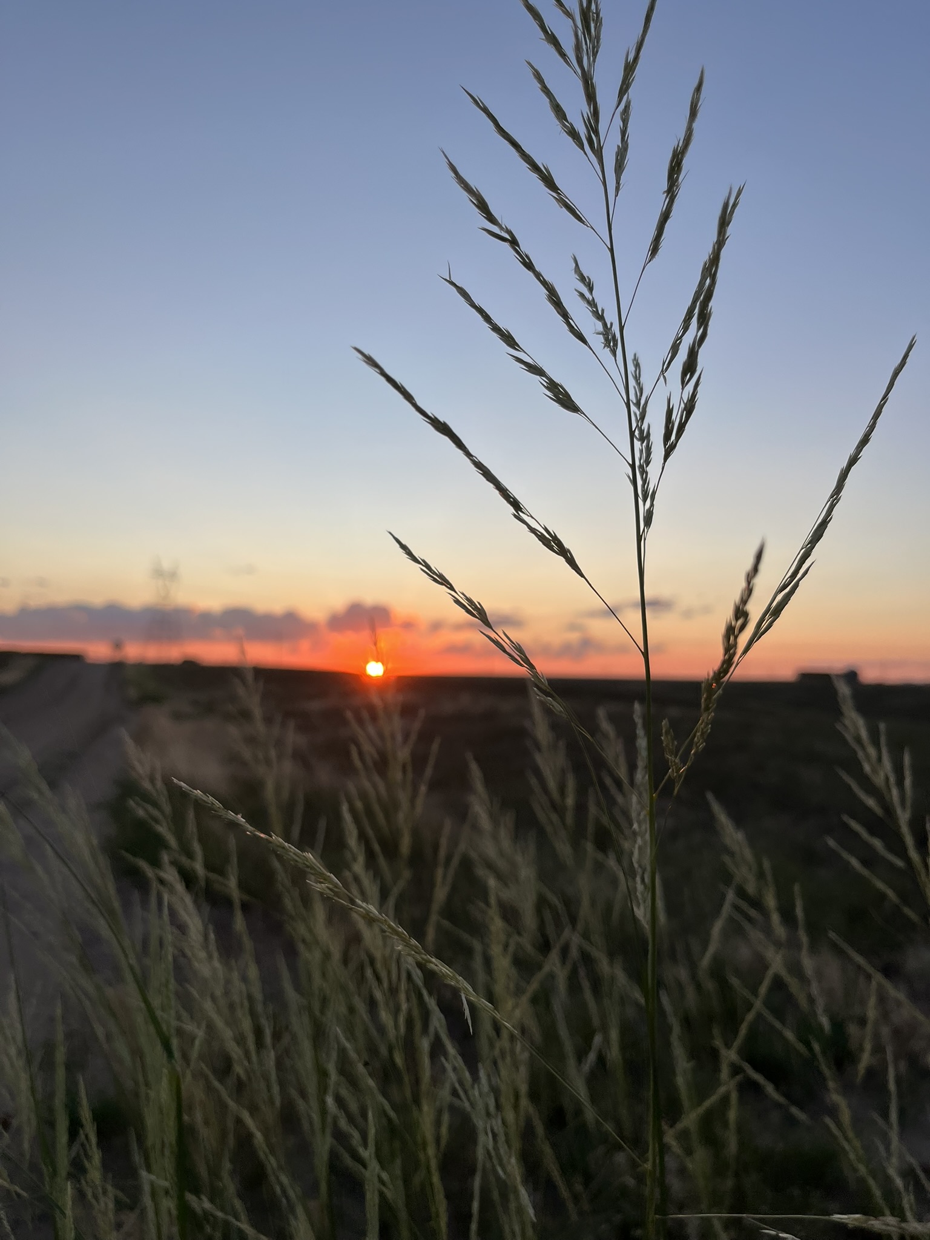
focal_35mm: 26
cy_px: 620
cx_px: 465
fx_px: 931
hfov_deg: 53.1
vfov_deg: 67.3
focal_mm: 5.1
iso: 50
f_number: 1.6
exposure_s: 1/766
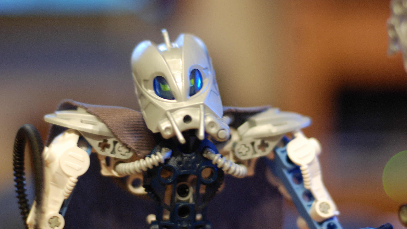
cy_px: 95
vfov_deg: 15.3
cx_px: 204
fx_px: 853
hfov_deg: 26.8
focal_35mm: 79
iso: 400
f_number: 2
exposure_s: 1/15
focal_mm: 50
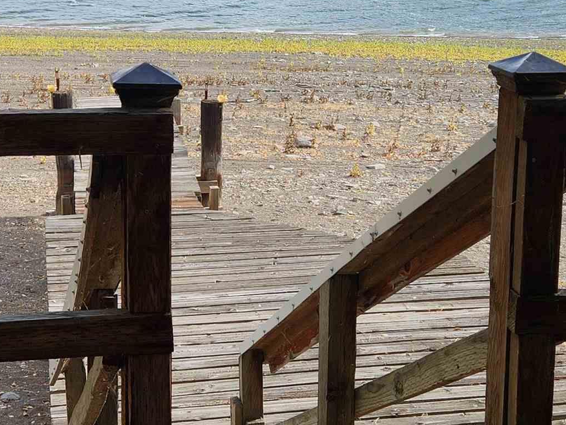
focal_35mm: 69
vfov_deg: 21.0
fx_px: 1128
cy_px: 81
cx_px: 152
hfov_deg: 27.8
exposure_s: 1/1225
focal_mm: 5.4
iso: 20
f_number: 1.8
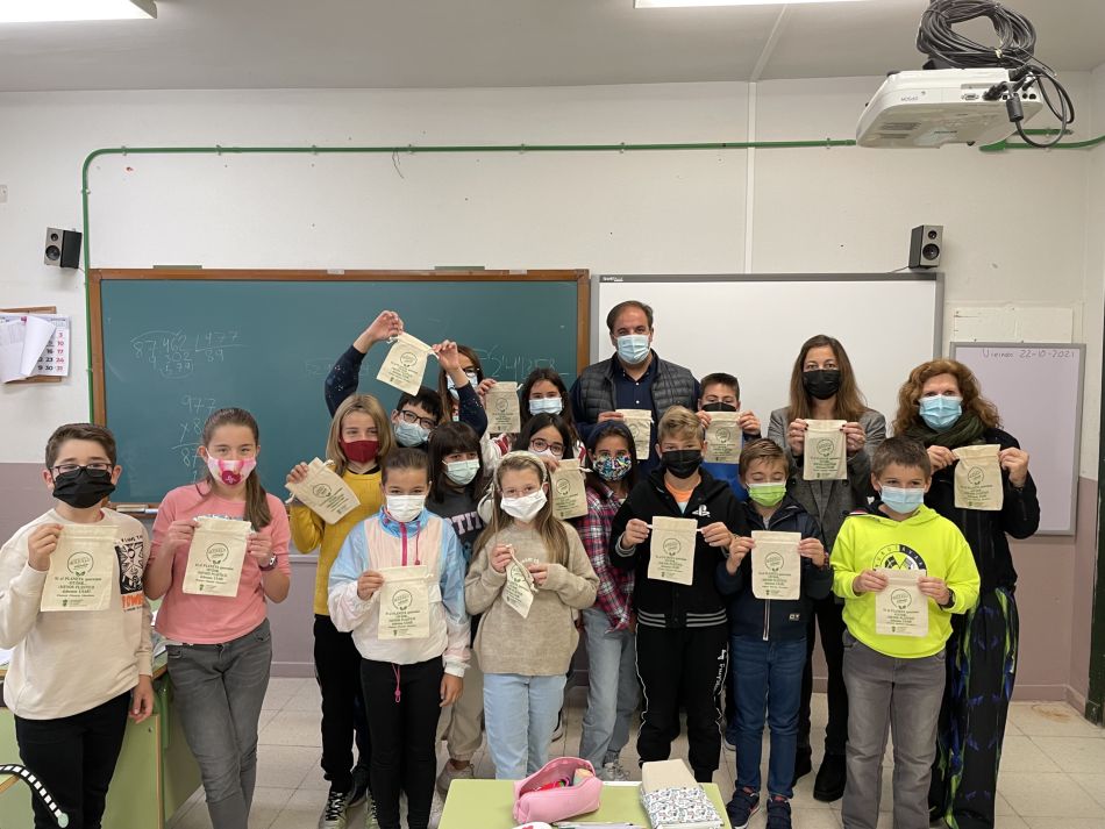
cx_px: 552
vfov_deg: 53.1
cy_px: 414
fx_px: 830
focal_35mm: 26
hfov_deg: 67.3
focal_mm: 4.2
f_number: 1.6
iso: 100
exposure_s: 1/50
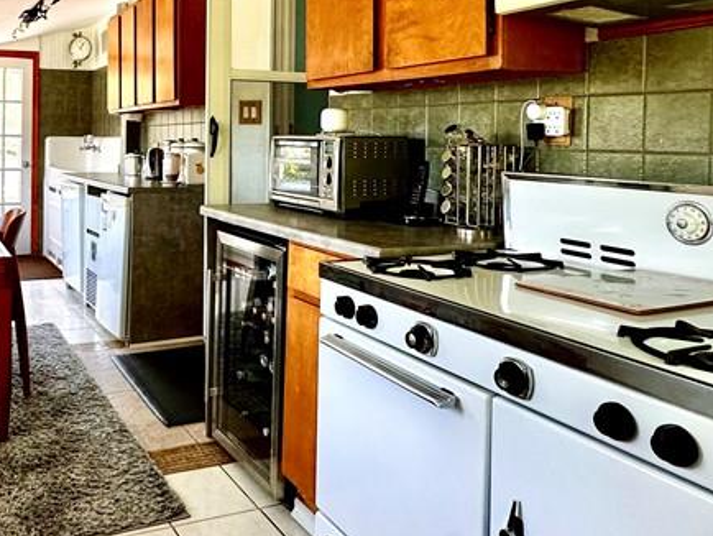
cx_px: 150
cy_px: 146
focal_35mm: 33
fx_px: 680
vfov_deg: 41.9
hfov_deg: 52.0
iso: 160
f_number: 2.2
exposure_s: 1/99
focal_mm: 2.22
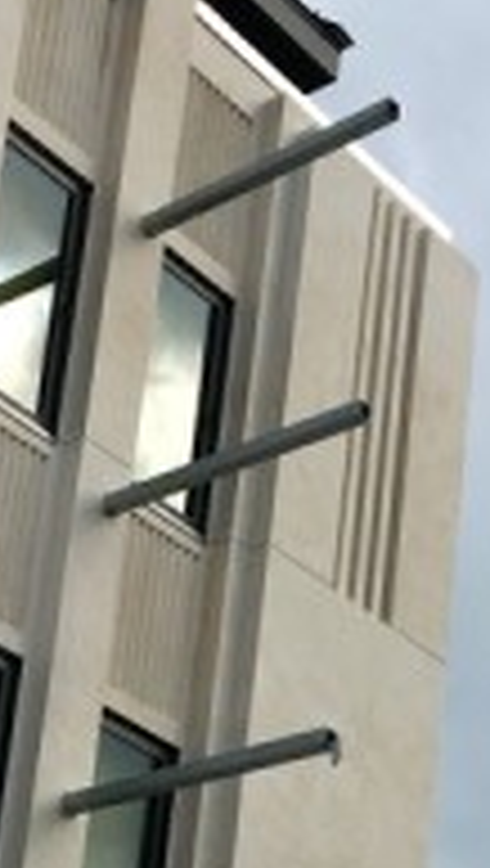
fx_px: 2257
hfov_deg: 12.4
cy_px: 1021
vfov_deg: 20.5
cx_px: 126
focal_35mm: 98
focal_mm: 4.15
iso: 25
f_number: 2.2
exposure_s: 1/1425
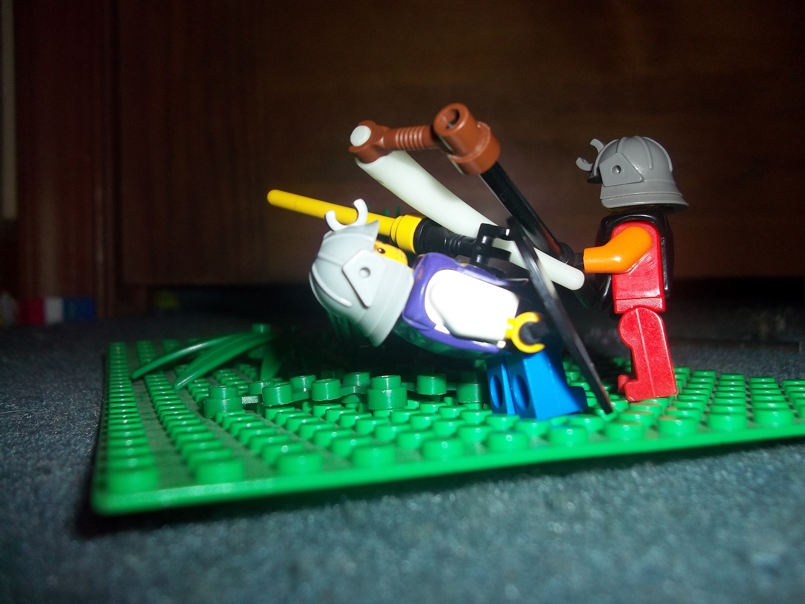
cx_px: 402
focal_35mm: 32
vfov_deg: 44.2
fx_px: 744
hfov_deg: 56.8
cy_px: 302
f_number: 2.9
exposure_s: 1/60
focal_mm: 5.7
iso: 80
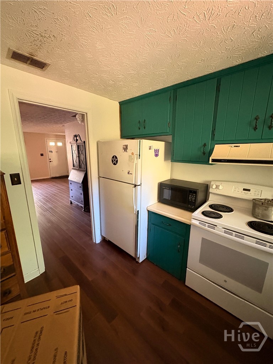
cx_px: 136
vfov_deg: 102.1
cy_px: 182
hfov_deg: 85.7
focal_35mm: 14
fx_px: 147
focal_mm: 2.22
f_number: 2.2
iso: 1000
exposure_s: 1/40
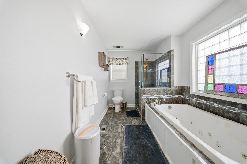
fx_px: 82
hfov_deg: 112.6
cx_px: 124
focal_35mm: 12
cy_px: 82
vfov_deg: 90.0
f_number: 9
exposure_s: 1/160
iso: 250
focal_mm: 12
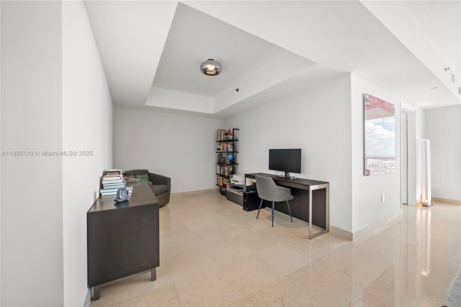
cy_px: 154
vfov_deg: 85.4
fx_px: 166
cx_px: 230
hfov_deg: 108.3
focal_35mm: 13
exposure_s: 1/6
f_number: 8
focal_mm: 13
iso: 400
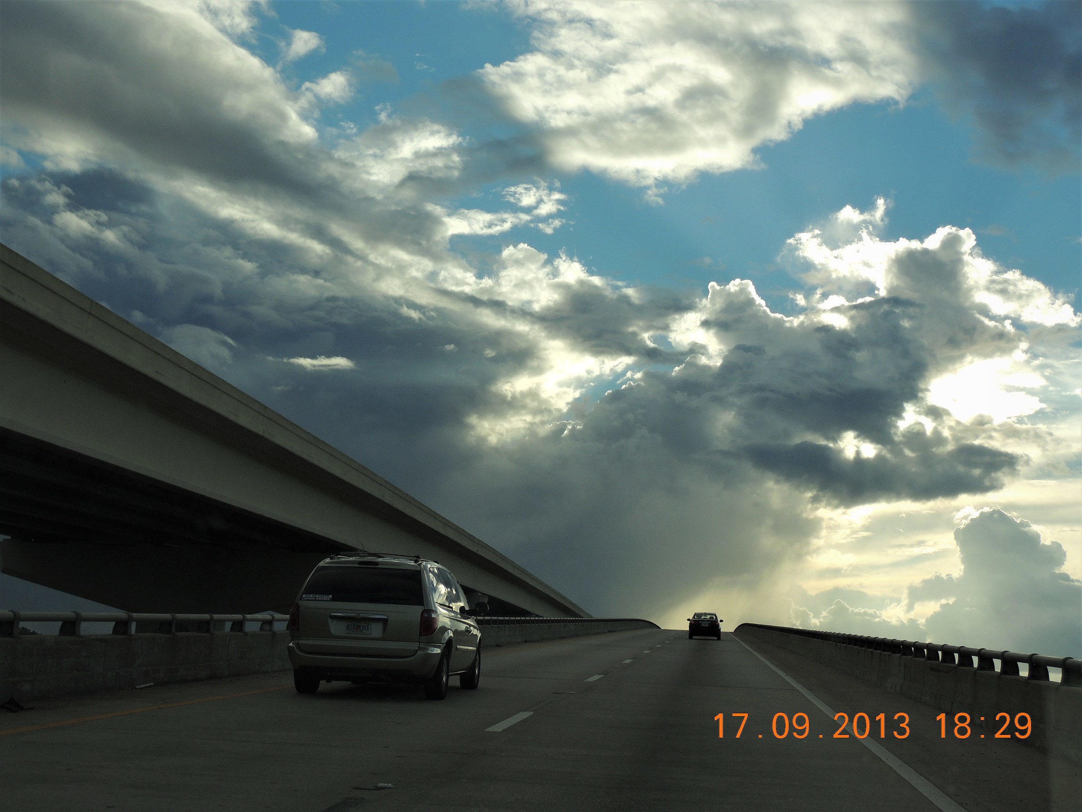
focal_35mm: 50
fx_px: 1563
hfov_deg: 38.2
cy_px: 406
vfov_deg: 29.1
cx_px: 541
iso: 100
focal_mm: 8.9
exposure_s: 1/1000
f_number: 4
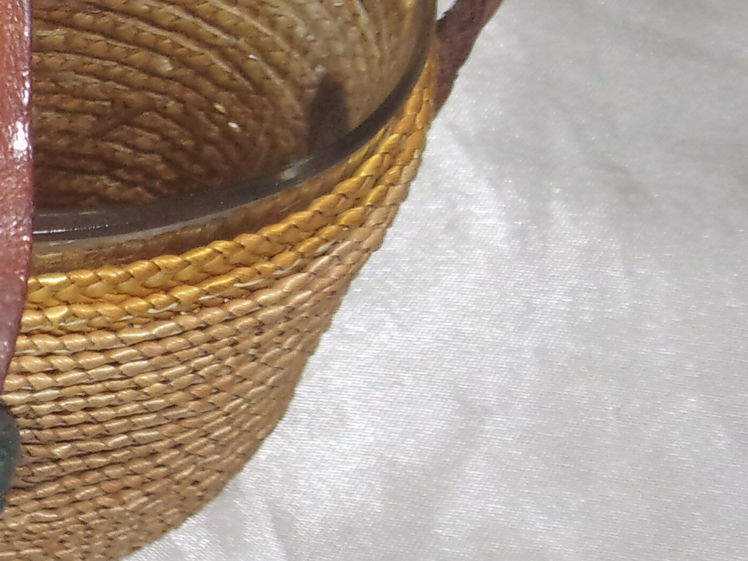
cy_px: 302
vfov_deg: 16.1
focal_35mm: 92
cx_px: -165
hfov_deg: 19.9
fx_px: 1988
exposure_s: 1/34
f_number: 3.9
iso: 200
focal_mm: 5.1
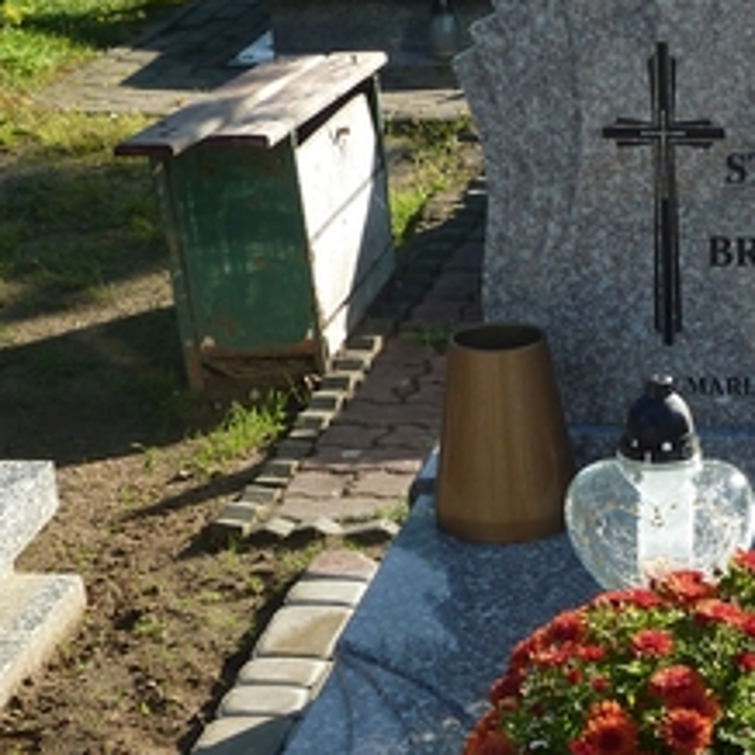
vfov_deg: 17.7
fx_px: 2369
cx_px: 727
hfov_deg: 17.7
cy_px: 745
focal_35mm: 96
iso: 80
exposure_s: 1/250
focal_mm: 6.1
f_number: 4
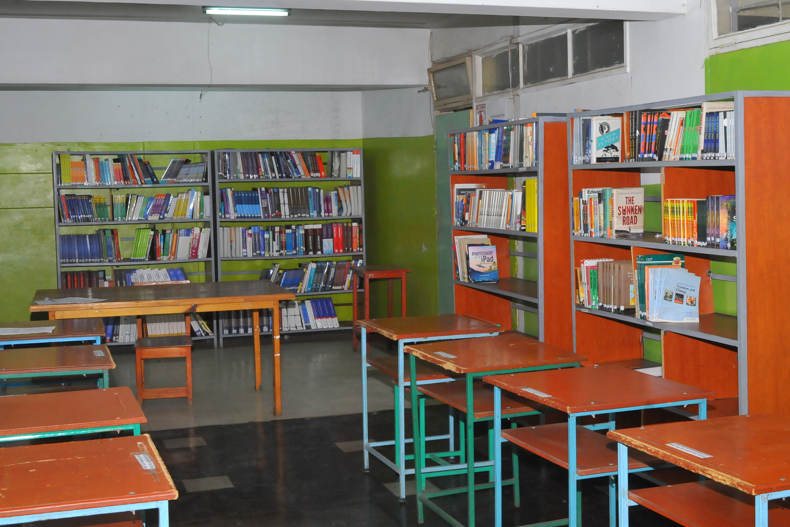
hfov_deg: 40.3
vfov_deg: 27.5
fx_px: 1075
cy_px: 261
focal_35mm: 49
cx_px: 396
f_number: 11
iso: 1600
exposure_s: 1/80
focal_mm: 32
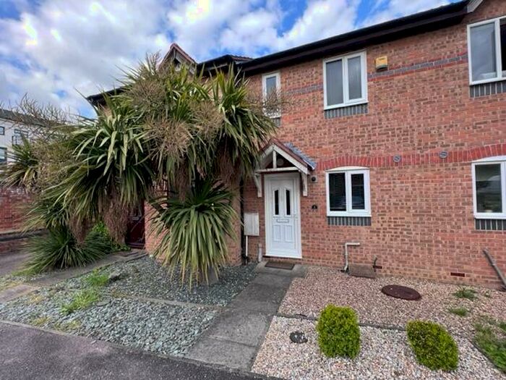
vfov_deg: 89.9
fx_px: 190
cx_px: 253
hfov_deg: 106.2
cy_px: 190
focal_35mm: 13
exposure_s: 1/304
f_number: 1.8
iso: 32
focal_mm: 1.57
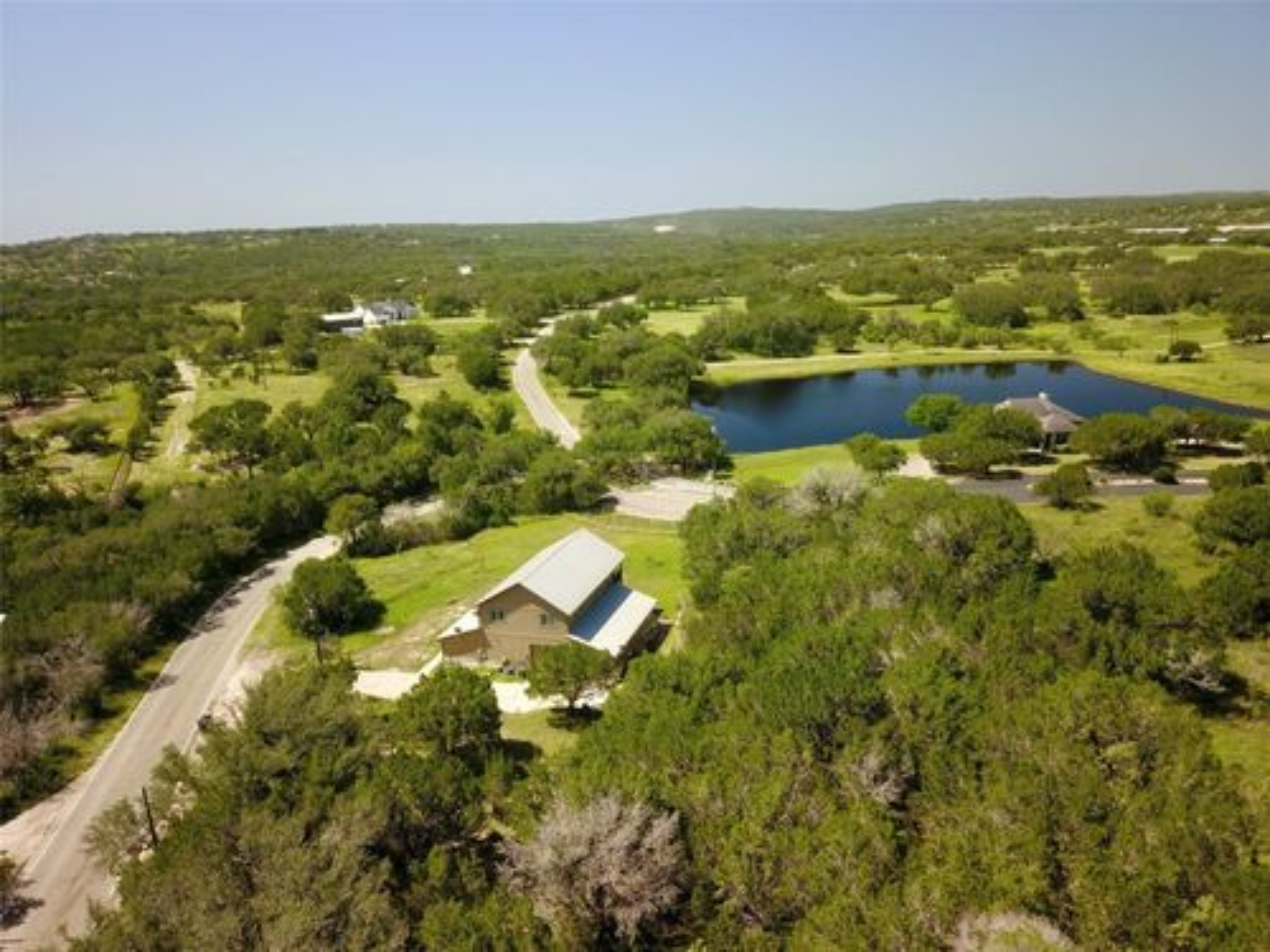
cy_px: 476
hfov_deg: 67.3
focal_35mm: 26
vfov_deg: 53.1
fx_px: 954
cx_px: 635
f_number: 2.2
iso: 163
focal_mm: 4.73
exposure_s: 1/100
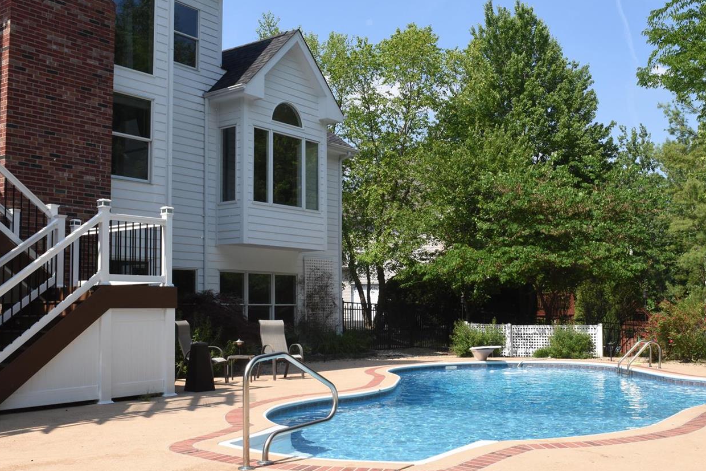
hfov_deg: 47.7
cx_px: 384
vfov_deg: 32.9
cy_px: 256
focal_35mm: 41
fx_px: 797
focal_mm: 21
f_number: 18
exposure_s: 1/250
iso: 400
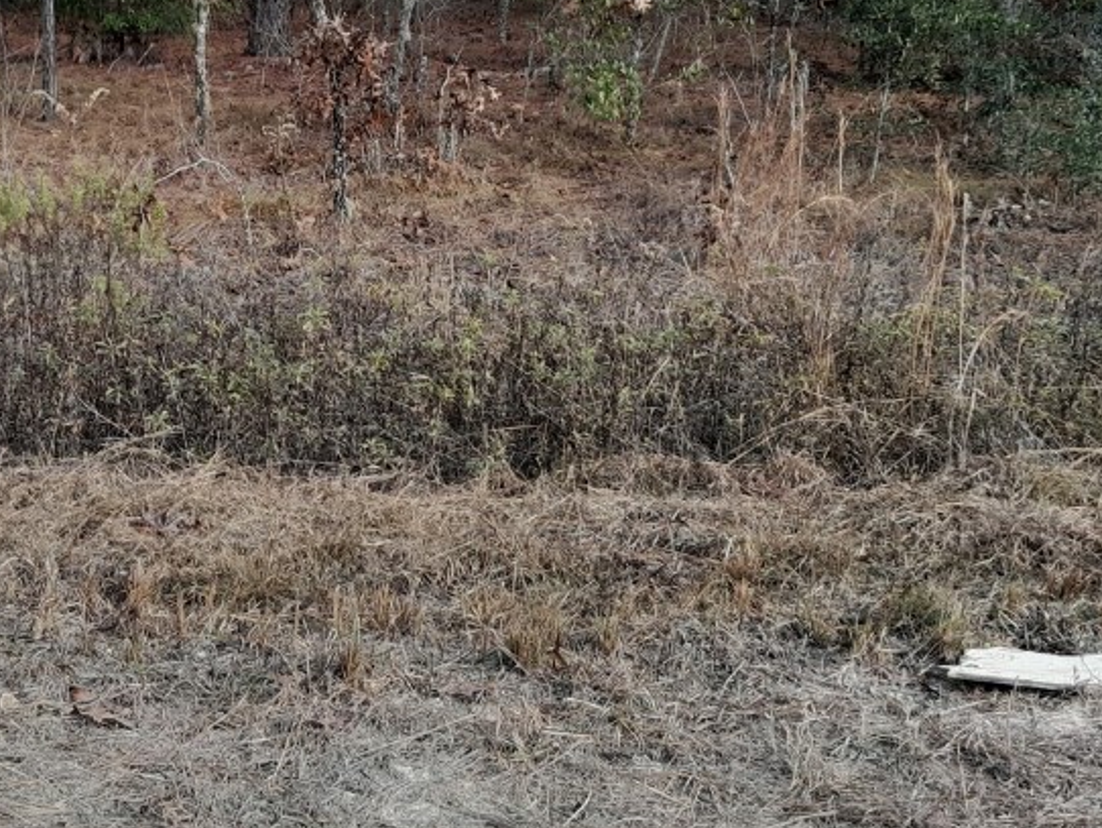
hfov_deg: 36.7
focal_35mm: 51
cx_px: 301
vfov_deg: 28.2
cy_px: 218
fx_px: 1624
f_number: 1.8
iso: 40
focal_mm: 4
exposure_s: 1/136
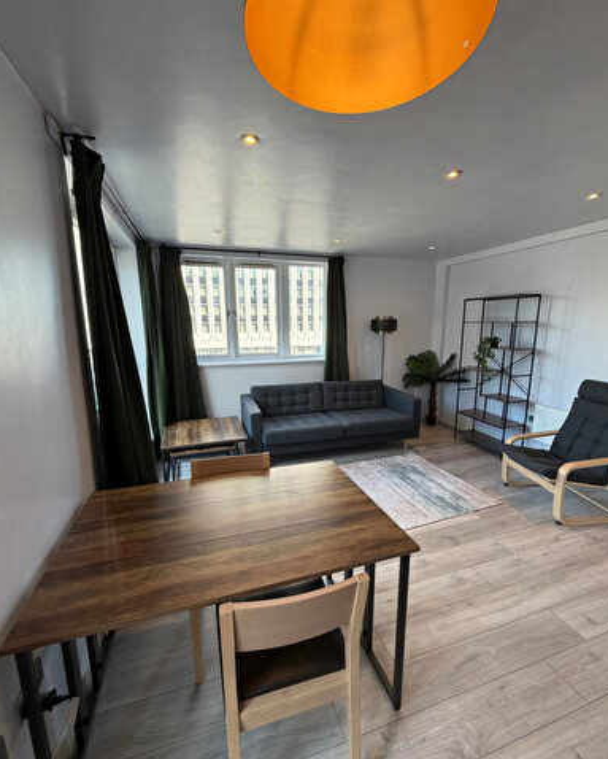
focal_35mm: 15
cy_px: 390
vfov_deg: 96.7
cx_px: 306
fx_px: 337
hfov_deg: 84.1
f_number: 2.2
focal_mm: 2.22
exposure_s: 1/100
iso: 100
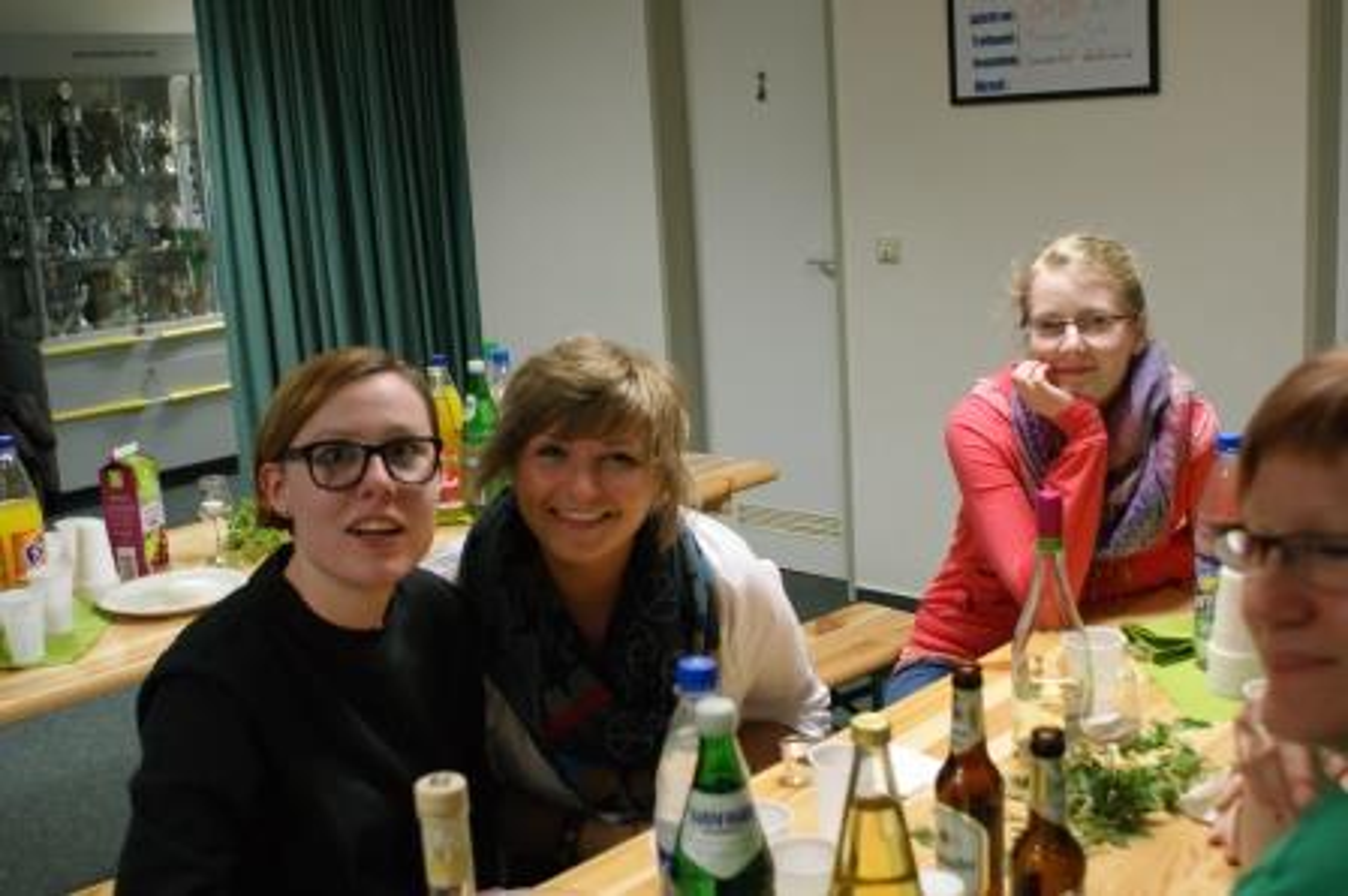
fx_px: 1459
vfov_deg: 34.2
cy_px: 448
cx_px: 674
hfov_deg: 49.6
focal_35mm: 39
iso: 800
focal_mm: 26
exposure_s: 1/30
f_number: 4.5
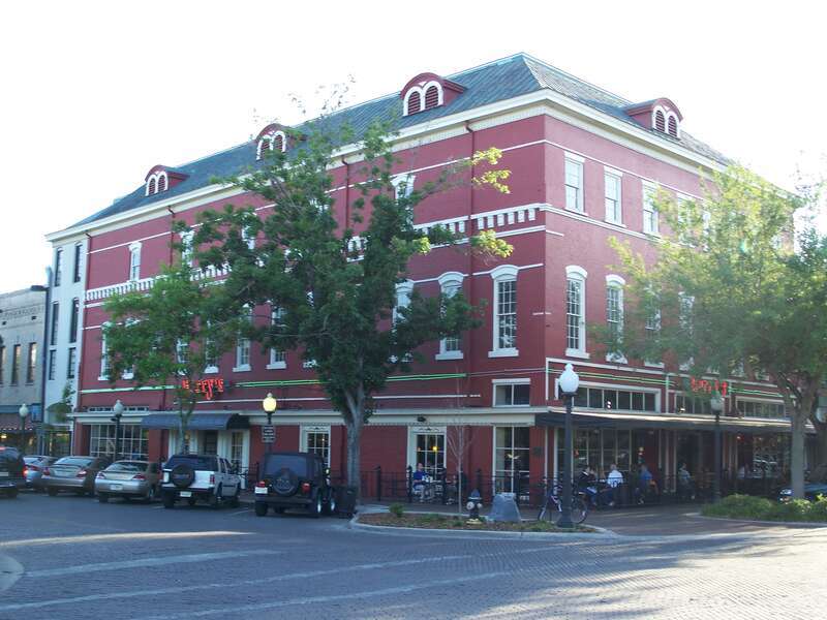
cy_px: 310
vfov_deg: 33.6
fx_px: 1027
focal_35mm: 43
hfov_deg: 43.9
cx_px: 414
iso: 64
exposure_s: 1/80
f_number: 3.2
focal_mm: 9.1
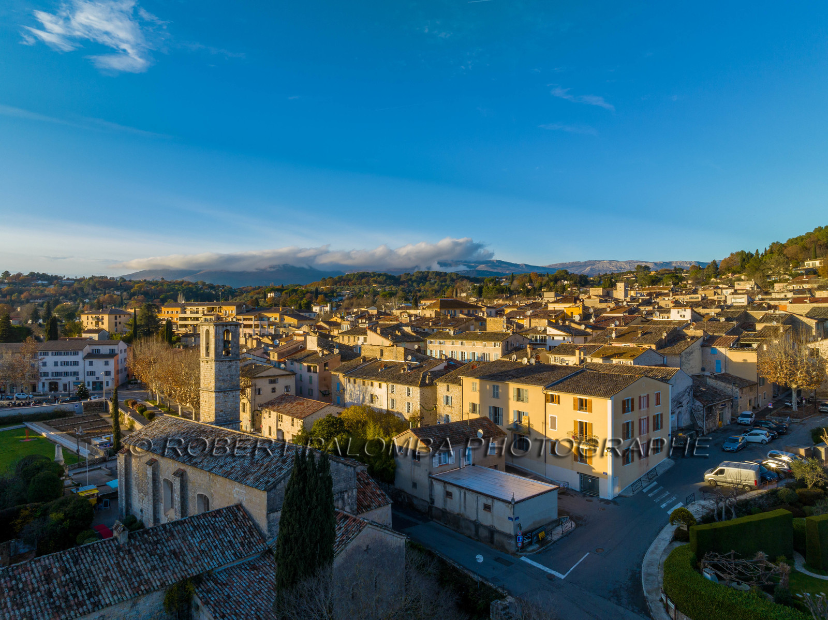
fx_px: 574
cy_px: 310
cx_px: 414
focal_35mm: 24
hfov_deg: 71.6
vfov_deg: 56.8
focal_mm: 12.3
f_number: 11
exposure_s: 1/60
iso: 100
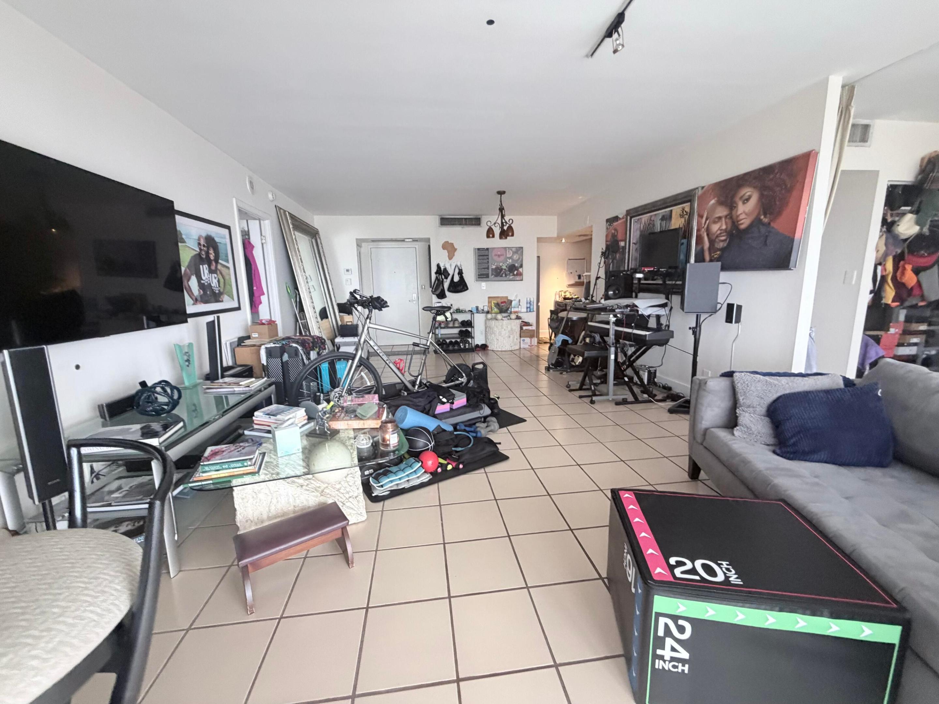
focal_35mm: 14
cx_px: 470
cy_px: 352
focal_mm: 2.22
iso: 400
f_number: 2.2
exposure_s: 1/60
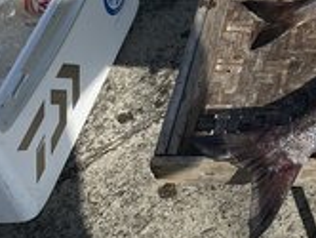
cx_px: 503
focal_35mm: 100
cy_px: -168
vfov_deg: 13.5
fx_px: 914
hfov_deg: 17.3
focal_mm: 4.2
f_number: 1.6
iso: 32
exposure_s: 1/3610
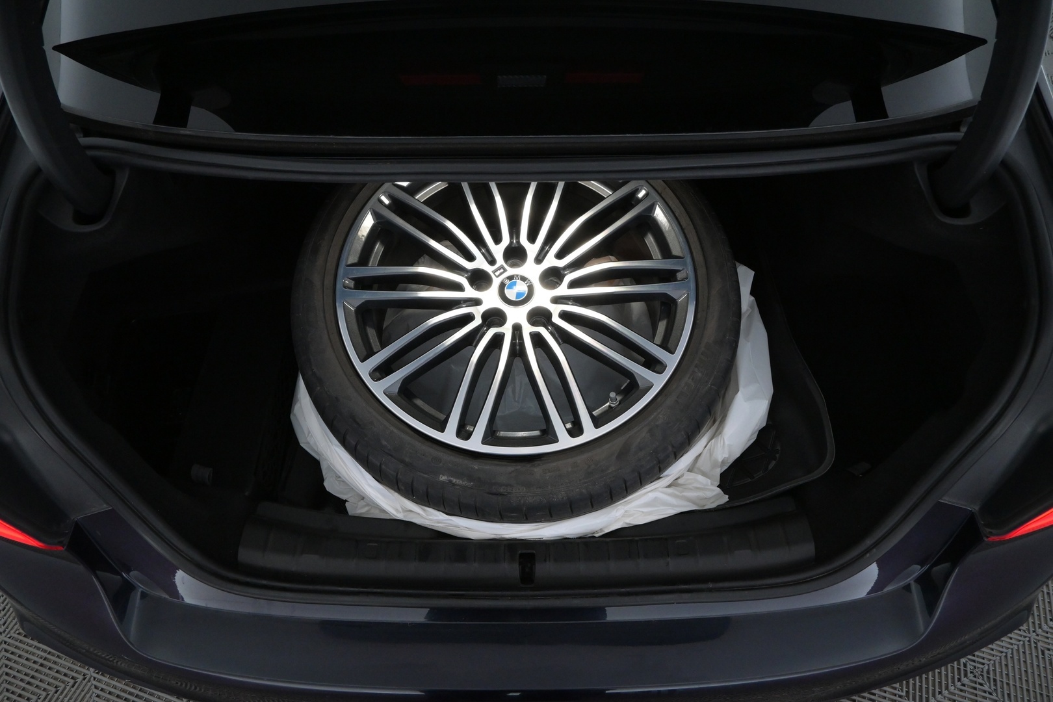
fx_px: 702
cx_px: 526
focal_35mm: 24
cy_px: 351
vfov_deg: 53.1
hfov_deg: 73.7
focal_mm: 16
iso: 2500
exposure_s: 1/125
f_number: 5.6
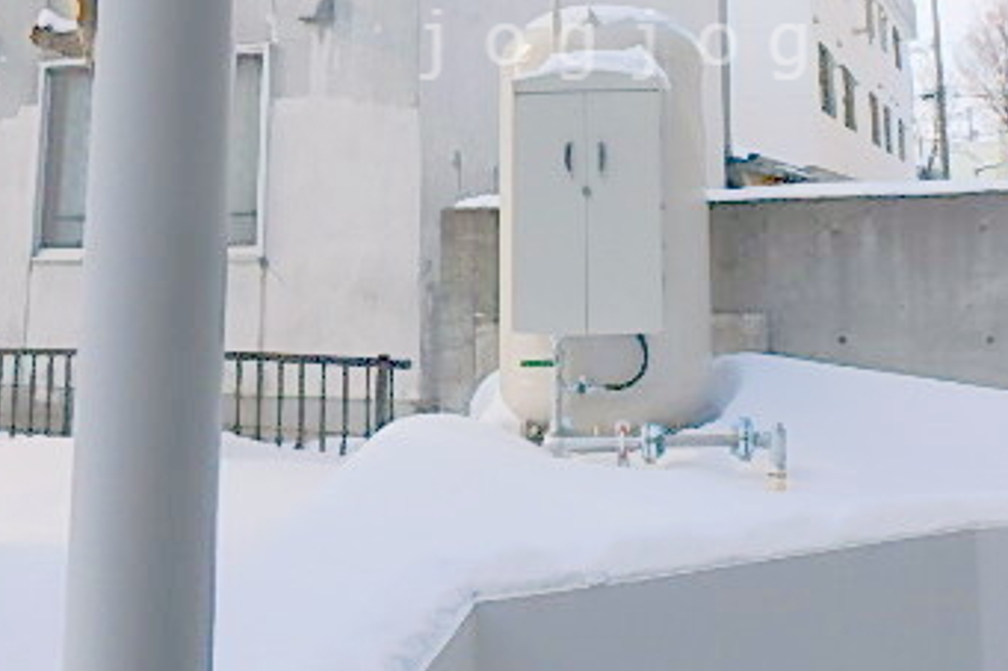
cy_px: 44
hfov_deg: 47.1
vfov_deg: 30.9
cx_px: 621
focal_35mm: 41
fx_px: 1147
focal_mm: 3.7
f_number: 6
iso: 125
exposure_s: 1/400
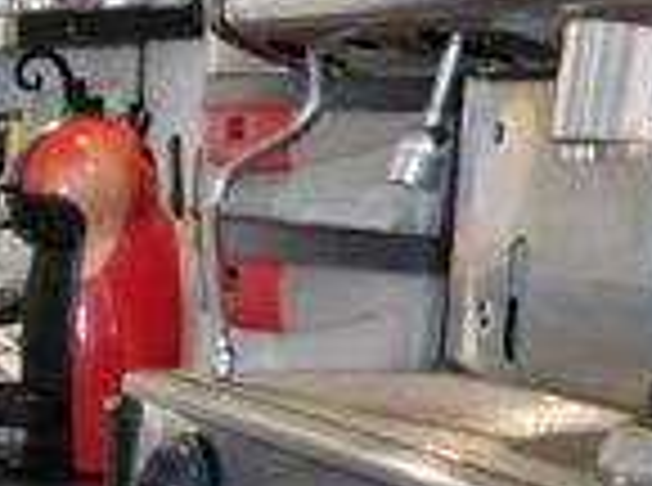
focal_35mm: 112
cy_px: 477
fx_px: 2104
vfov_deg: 13.0
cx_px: -690
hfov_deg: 14.4
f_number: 3
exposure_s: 1/10
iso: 400
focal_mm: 4
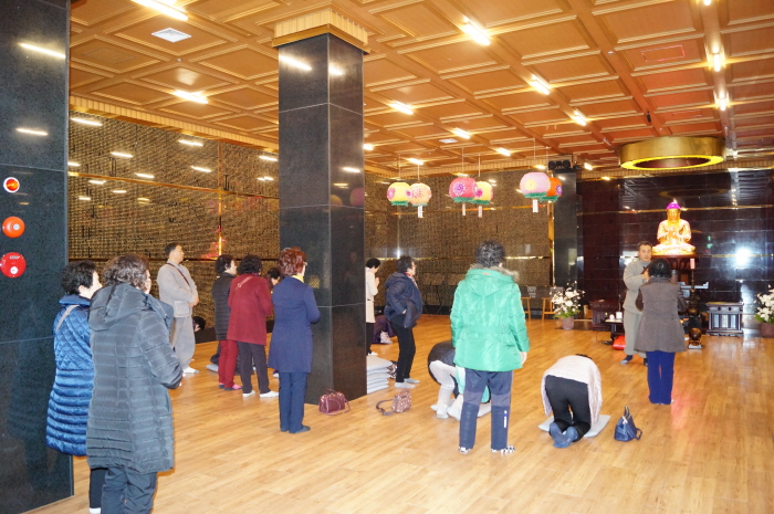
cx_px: 387
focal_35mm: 27
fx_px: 580
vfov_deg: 47.8
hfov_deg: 67.4
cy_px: 257
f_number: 4
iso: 2500
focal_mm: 18
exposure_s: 1/60
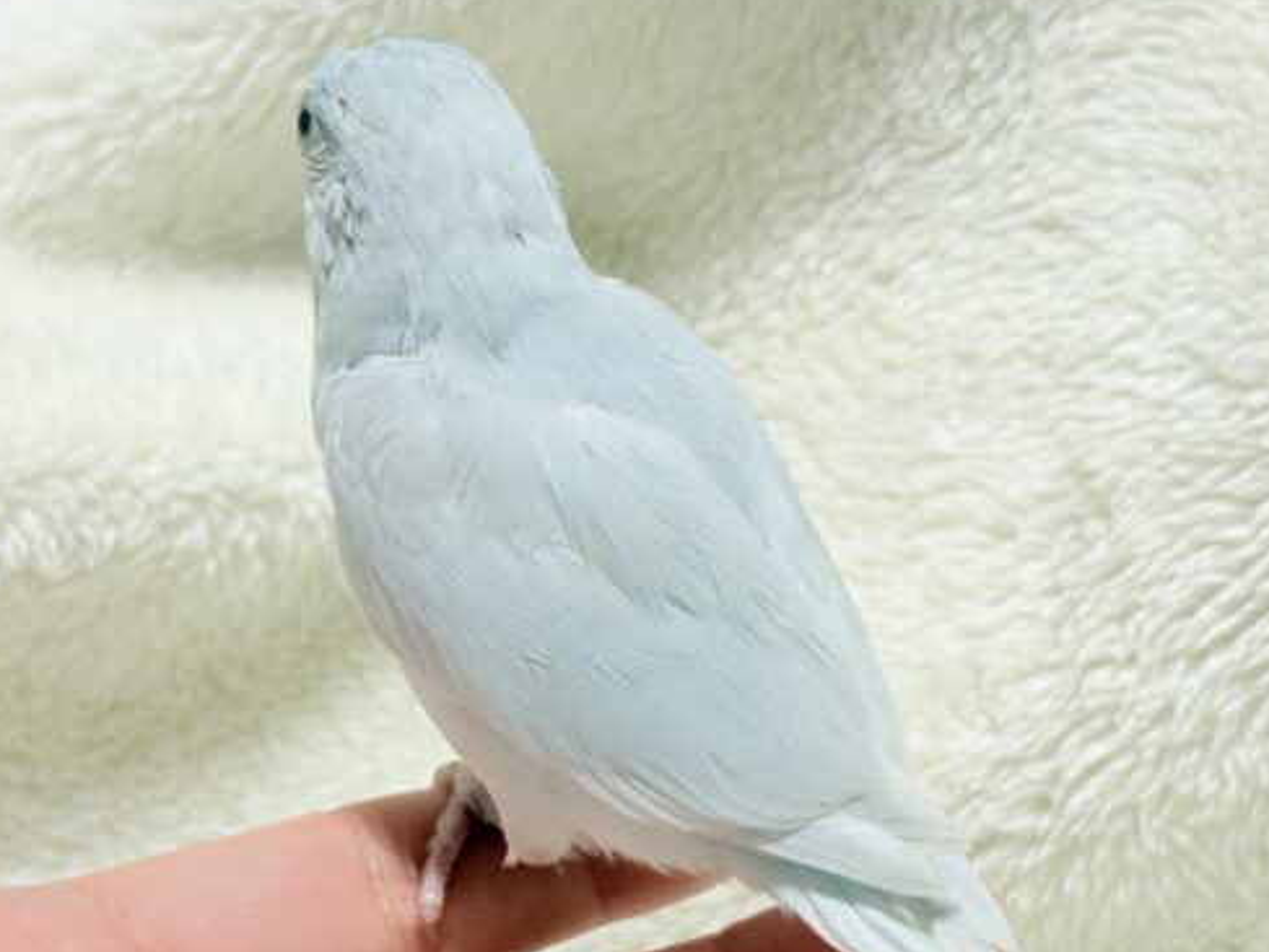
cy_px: 462
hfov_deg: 28.5
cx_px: 716
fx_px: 2493
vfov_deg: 21.6
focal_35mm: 68
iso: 100
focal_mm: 5.96
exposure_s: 1/33
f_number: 1.6
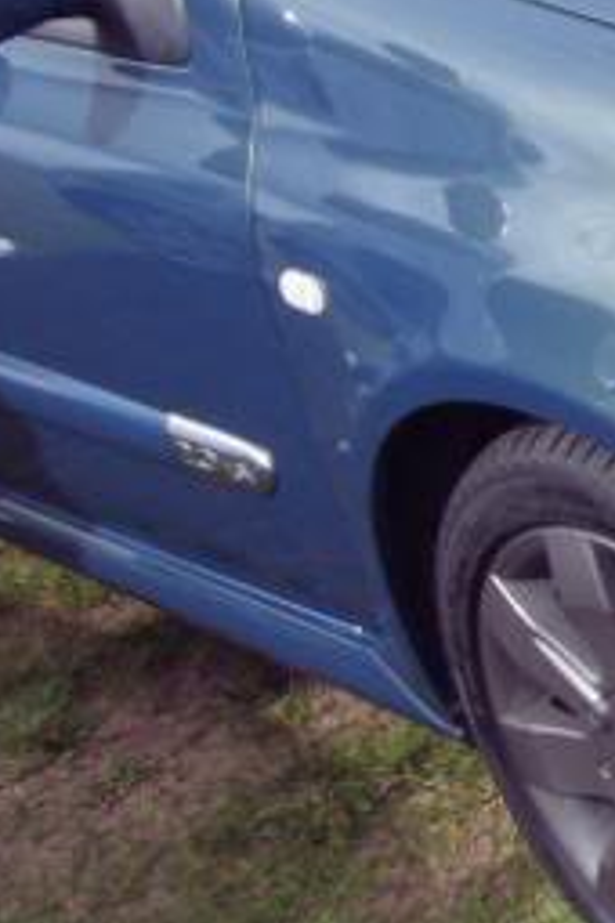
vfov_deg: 20.1
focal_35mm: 101
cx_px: 854
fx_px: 2588
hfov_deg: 13.0
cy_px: 246
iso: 50
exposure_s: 1/135
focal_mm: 6.3
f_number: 6.3
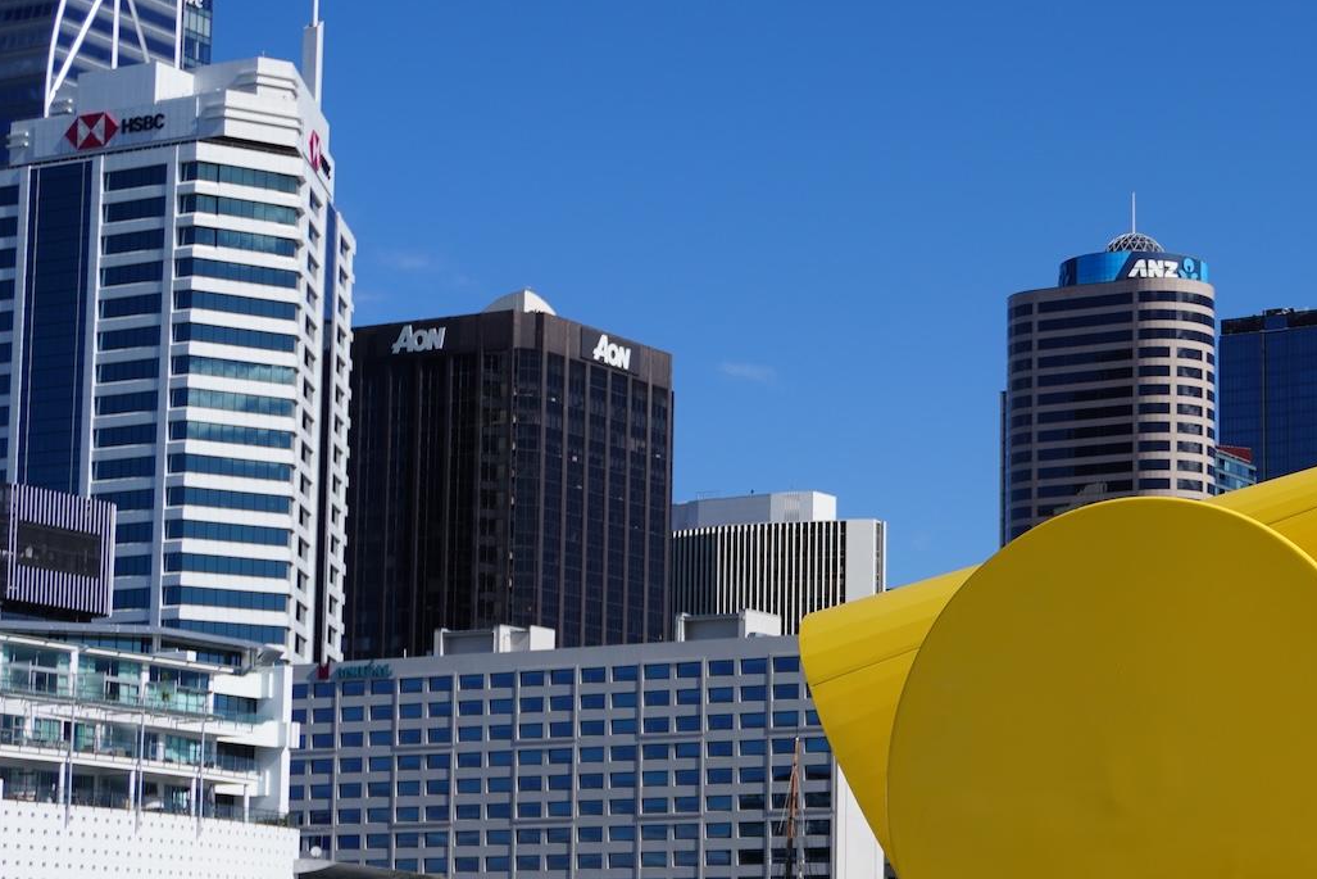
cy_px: 612
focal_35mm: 87
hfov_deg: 22.9
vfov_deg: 15.7
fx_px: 3181
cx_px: 1157
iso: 100
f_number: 5.6
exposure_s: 1/1250
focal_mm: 31
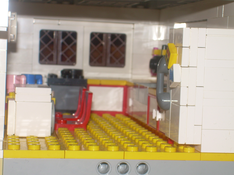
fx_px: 744
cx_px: 117
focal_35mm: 110
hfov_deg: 17.9
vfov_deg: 13.5
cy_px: 88
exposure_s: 1/60
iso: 50
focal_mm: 18.9
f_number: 8
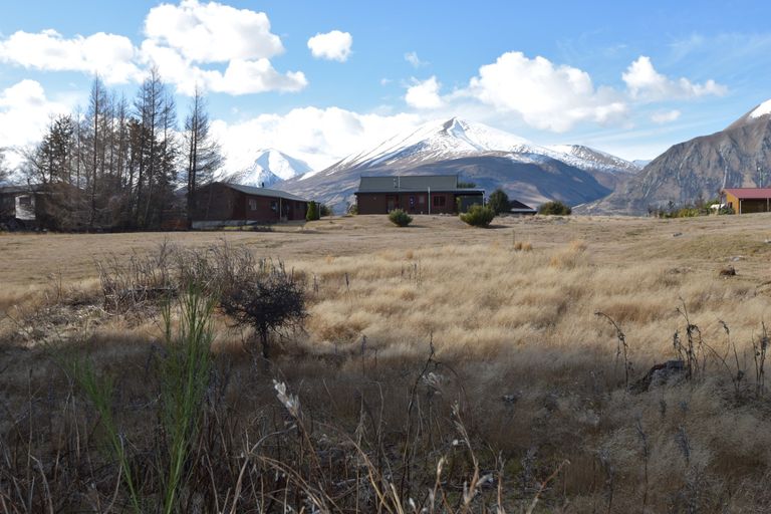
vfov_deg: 36.9
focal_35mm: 36
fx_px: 771
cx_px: 386
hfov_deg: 53.1
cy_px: 257
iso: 100
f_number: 8
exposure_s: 1/200
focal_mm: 24
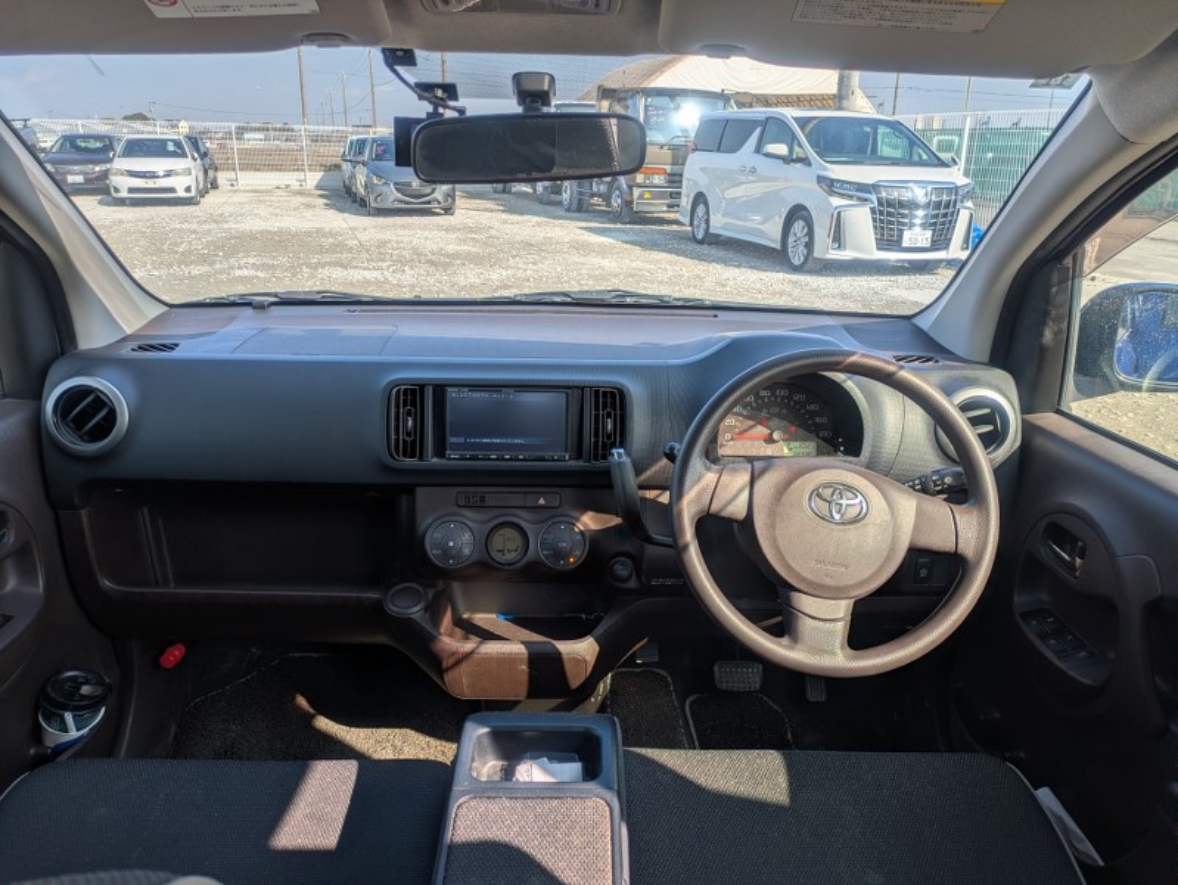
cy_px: 442
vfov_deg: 54.9
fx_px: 851
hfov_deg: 69.4
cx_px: 589
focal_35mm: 25
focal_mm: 5.43
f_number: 1.89
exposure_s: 1/1269
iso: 43
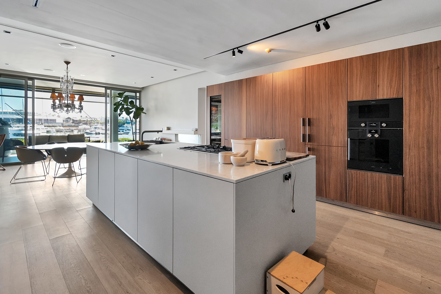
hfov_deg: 100.4
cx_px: 220
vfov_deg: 77.3
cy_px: 147
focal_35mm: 15
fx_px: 184
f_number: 9
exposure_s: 1/50
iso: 640
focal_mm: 10
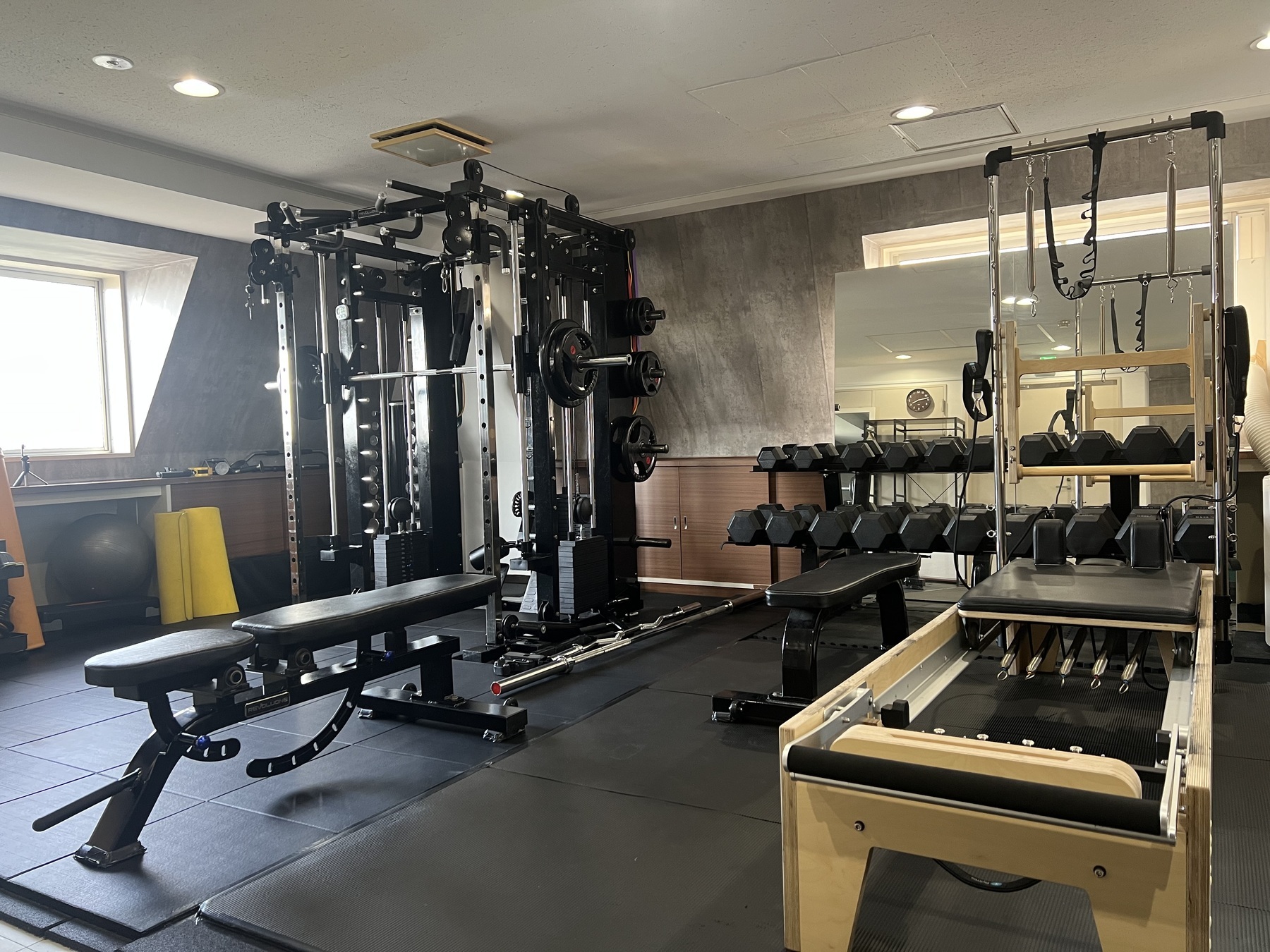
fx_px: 954
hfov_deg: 67.3
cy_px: 476
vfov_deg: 53.1
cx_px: 635
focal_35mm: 26
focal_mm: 5.7
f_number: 1.5
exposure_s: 1/60
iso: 200
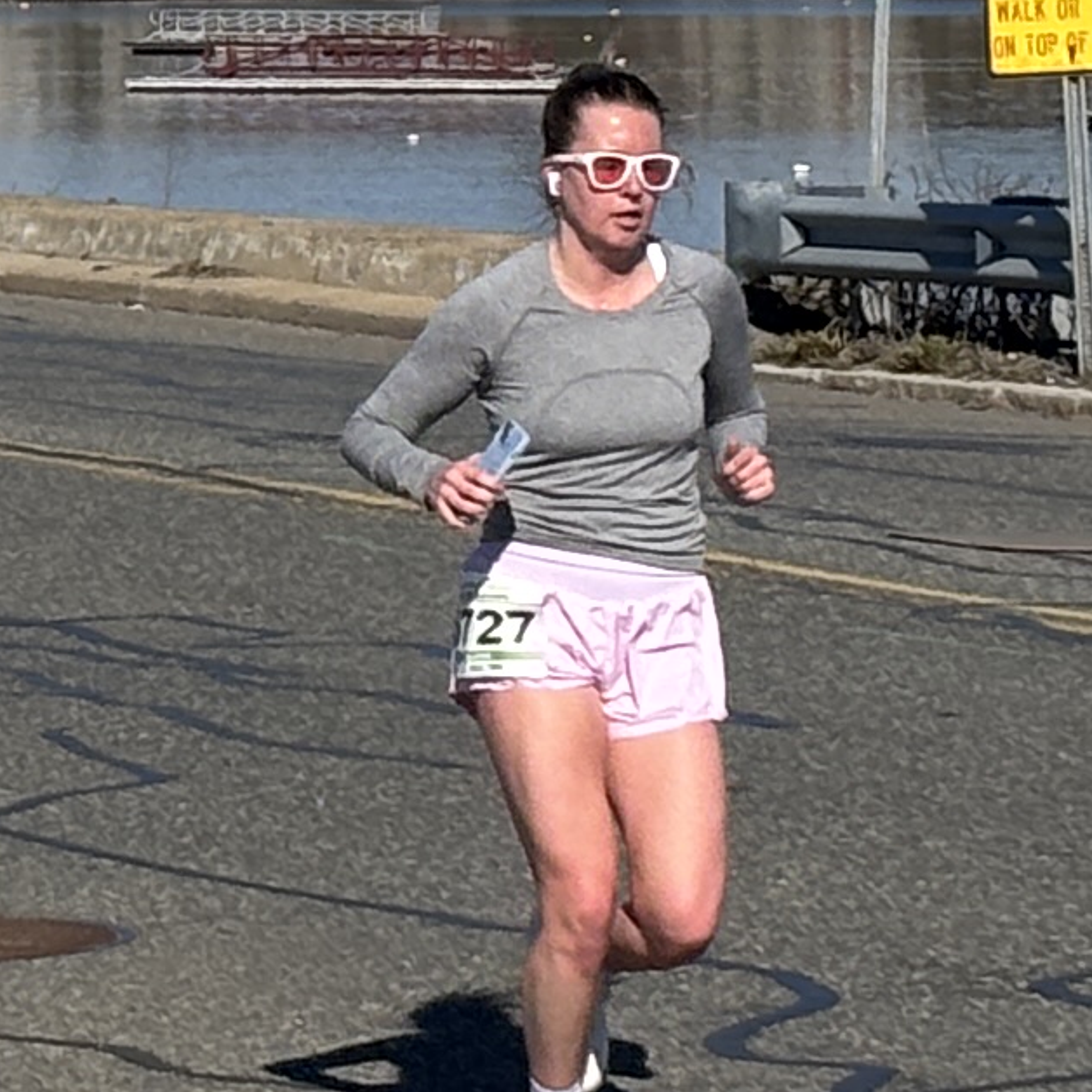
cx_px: -656
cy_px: 106
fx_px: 10529
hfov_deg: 5.9
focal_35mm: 295
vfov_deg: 5.9
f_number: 1.6
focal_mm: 5.96
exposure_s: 1/4630
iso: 40
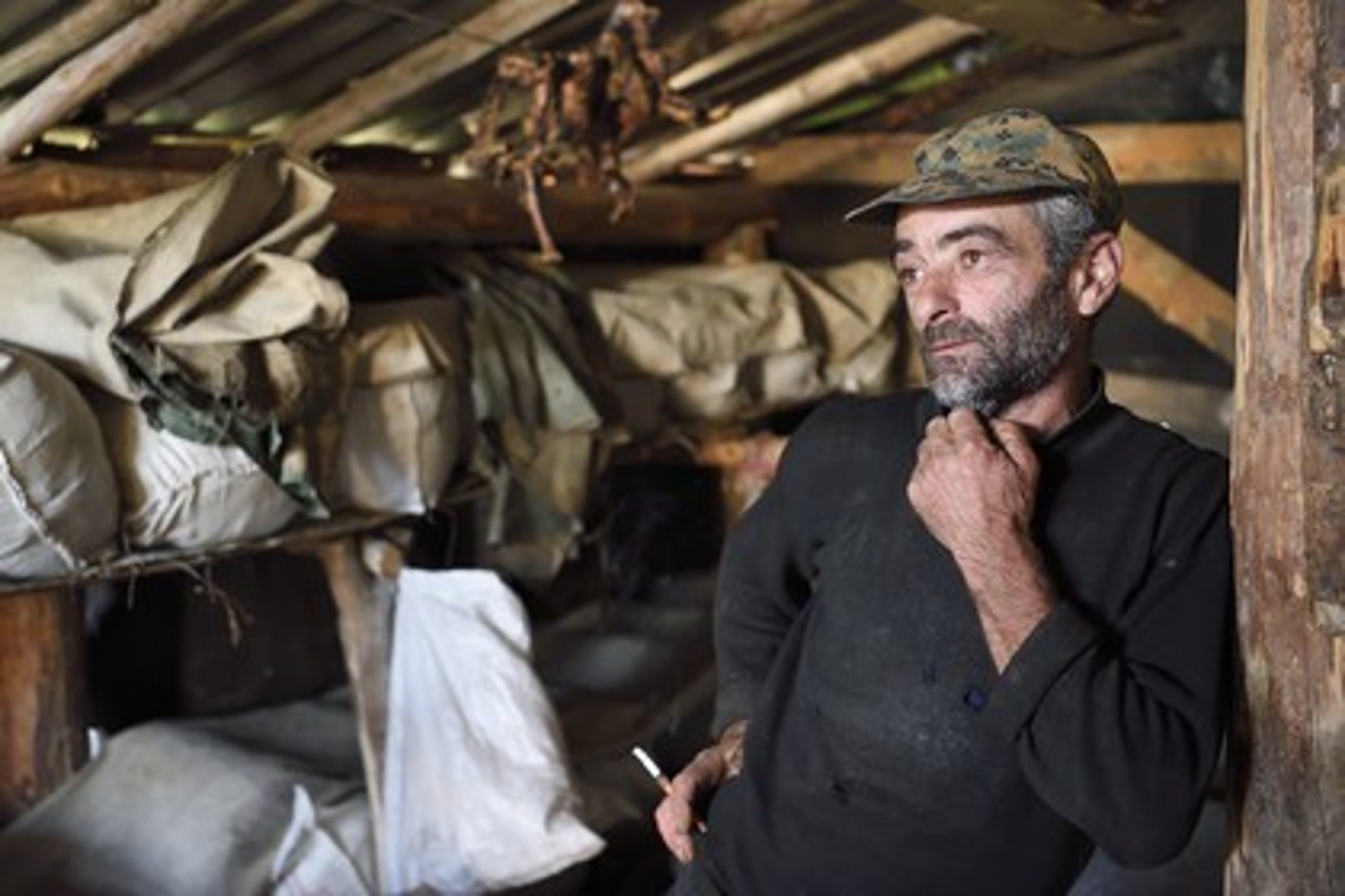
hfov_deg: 48.5
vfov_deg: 33.4
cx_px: 672
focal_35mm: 40
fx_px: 1494
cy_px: 448
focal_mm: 40
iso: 1600
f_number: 2.8
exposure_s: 1/25
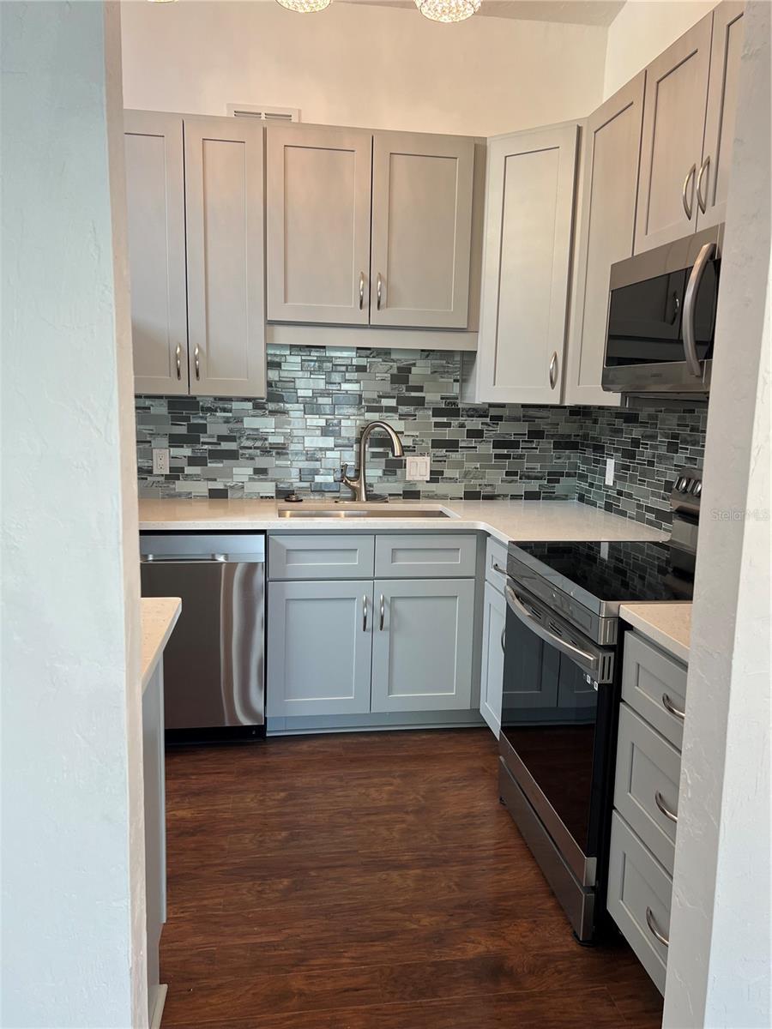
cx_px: 386
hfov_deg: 53.1
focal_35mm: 26
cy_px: 514
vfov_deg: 67.3
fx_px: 773
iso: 100
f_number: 1.5
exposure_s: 1/120
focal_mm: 5.7
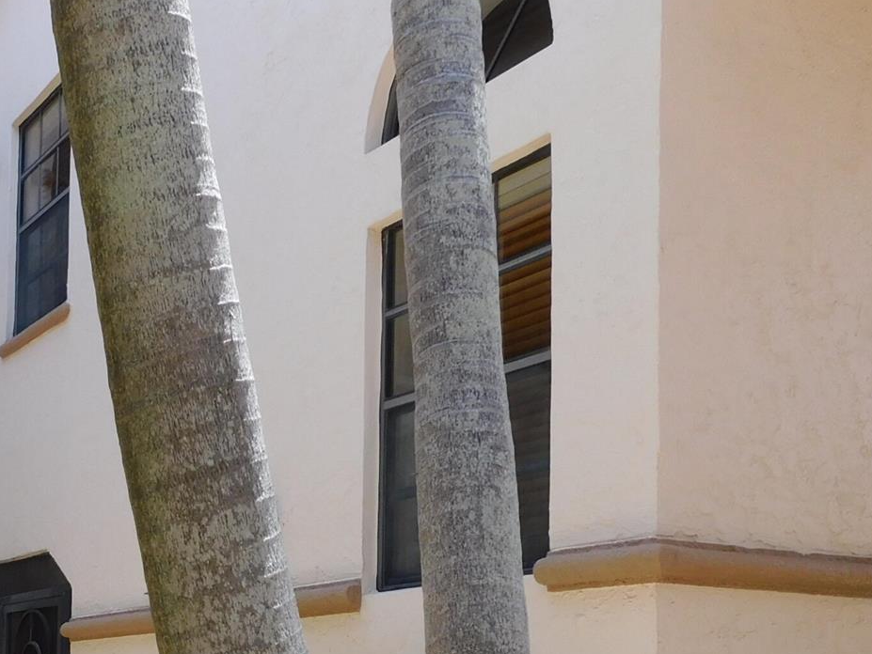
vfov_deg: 25.6
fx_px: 1336
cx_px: 73
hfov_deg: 34.0
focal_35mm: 53
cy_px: 712
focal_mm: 4.1
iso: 125
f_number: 3
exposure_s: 1/400
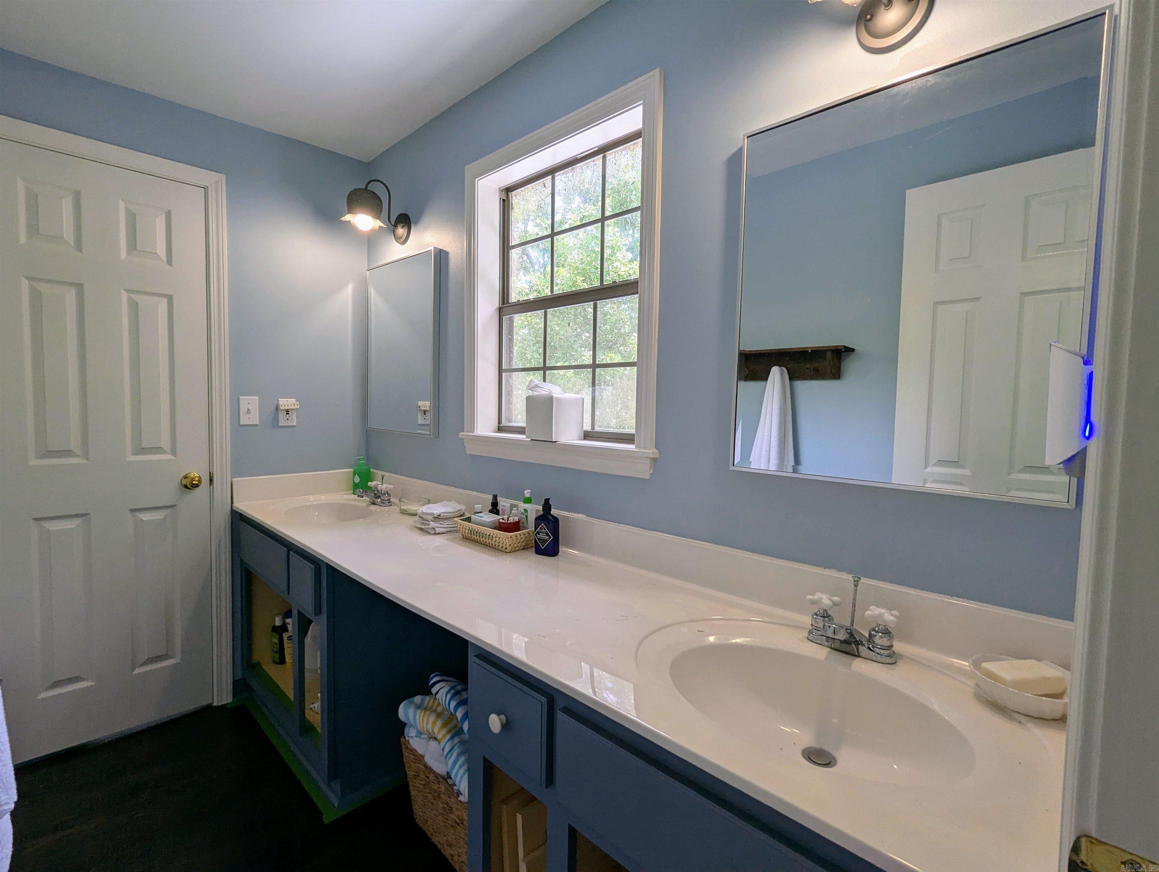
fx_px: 536
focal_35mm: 16
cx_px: 580
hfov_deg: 94.4
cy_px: 436
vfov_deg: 78.2
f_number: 2.2
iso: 52
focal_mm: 2.35
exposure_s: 1/135
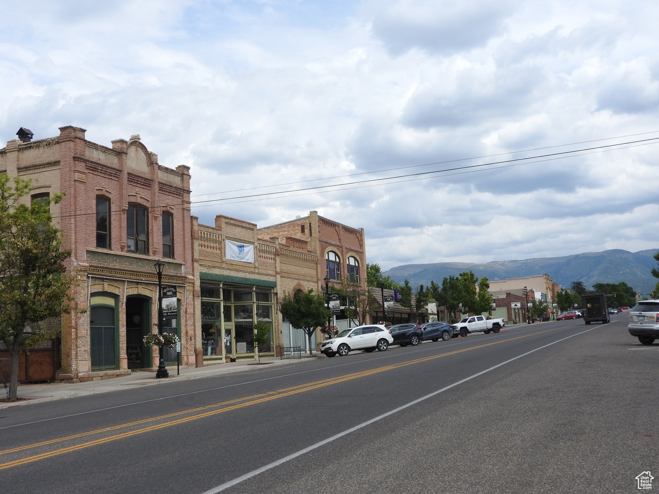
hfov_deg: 46.8
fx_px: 761
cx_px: 330
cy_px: 247
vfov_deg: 36.0
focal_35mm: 40
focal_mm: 7.2
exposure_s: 1/1600
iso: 100
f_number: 3.8
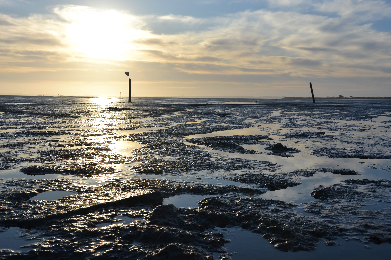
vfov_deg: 34.2
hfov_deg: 49.6
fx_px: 424
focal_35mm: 39
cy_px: 130
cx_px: 196
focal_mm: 26
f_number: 10
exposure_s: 1/400
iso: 100
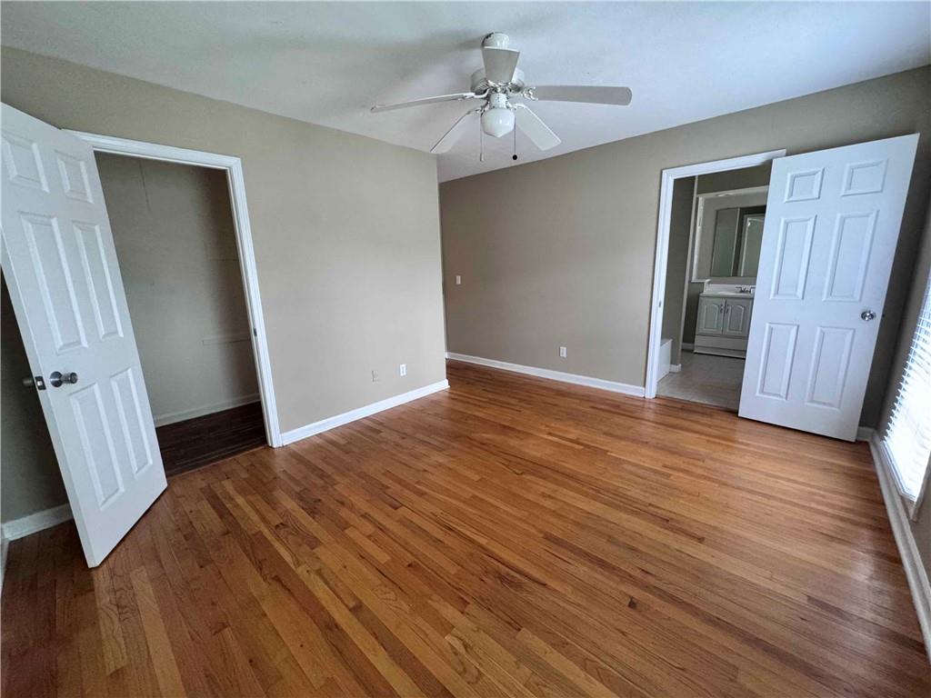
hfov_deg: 102.1
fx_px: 377
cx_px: 466
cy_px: 349
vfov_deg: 85.7
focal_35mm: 14
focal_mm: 2.22
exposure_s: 1/60
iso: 500
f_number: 2.2
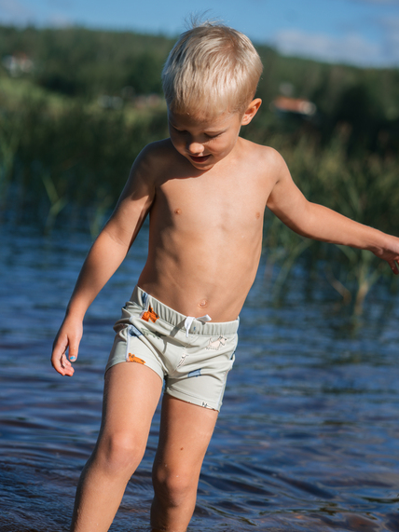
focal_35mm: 93
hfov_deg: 15.9
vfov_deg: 21.1
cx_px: 198
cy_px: 284
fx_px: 1430
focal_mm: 85
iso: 100
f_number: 4.5
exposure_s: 1/1000
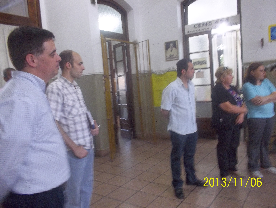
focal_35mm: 29
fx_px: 231
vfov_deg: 48.3
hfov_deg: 61.6
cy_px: 104
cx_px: 138
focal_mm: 4.1
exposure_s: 1/8
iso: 273
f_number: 3.3
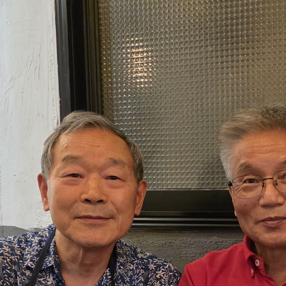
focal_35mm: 62
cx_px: 267
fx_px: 580
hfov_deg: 26.6
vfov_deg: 26.4
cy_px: 276
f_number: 1.7
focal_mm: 6.3
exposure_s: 1/120
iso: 1600
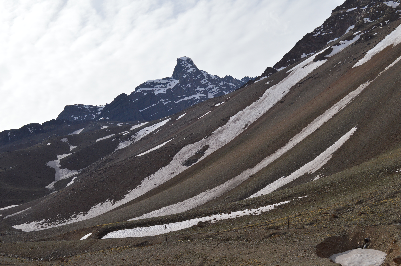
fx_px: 568
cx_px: 200
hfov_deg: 38.9
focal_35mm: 51
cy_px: 133
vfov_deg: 26.4
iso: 100
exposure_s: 1/320
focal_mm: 34
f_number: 9
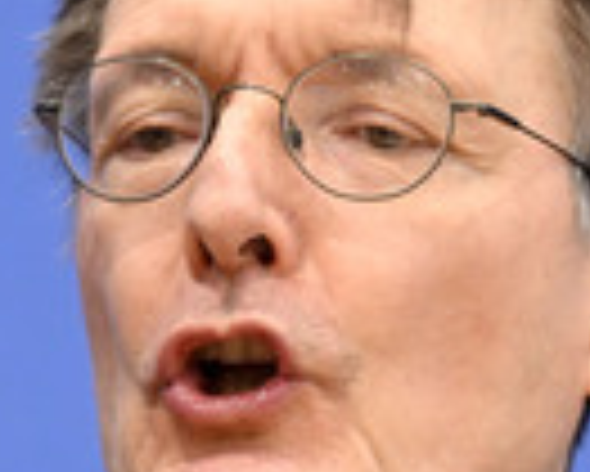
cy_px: 342
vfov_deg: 2.7
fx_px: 9856
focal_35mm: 564
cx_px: 236
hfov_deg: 3.4
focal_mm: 175
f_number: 5.6
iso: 5000
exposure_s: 1/500
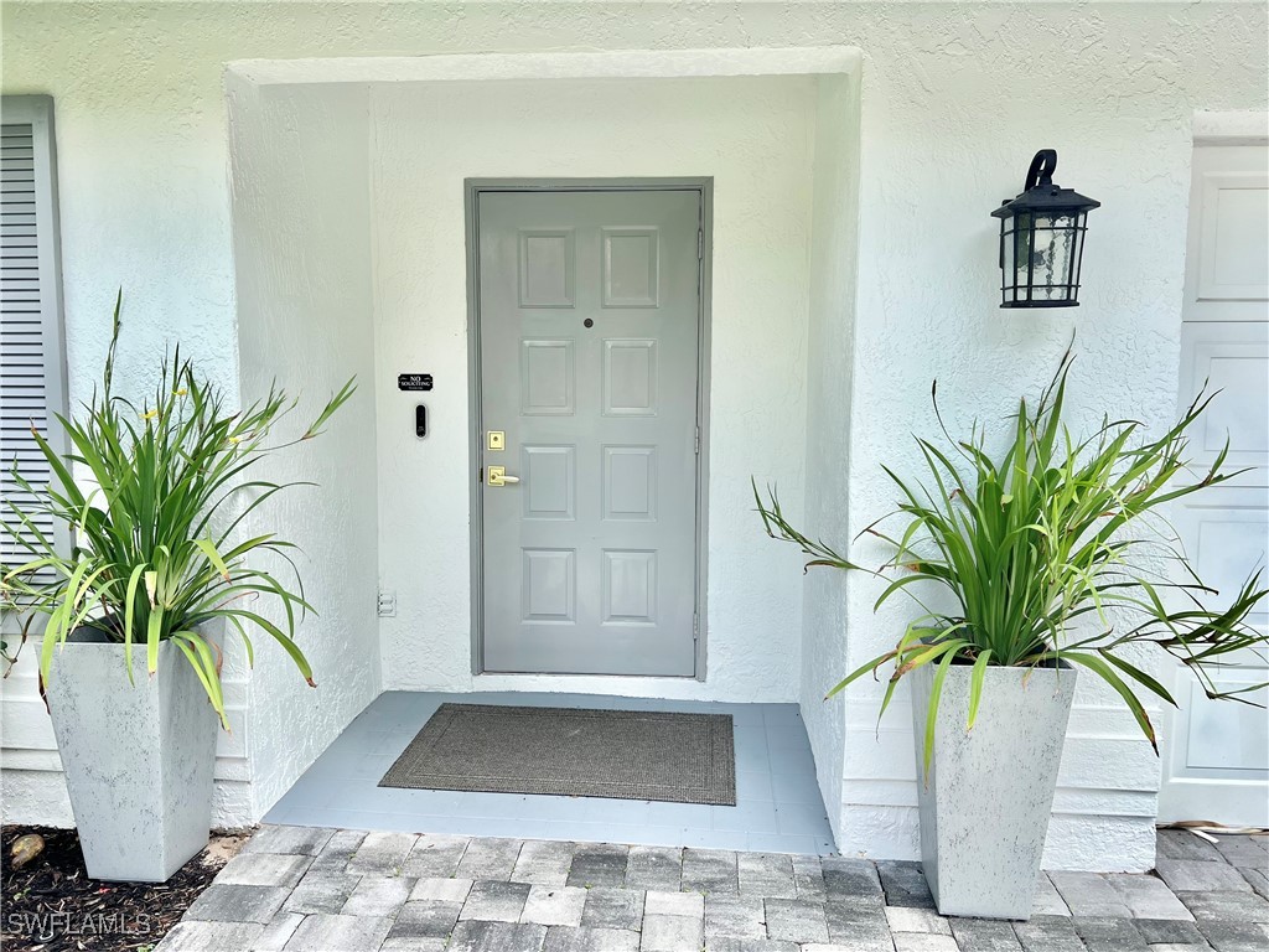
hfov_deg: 67.3
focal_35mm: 26
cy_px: 476
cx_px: 634
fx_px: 953
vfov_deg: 53.1
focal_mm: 5.7
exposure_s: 1/1048
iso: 50
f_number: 1.5
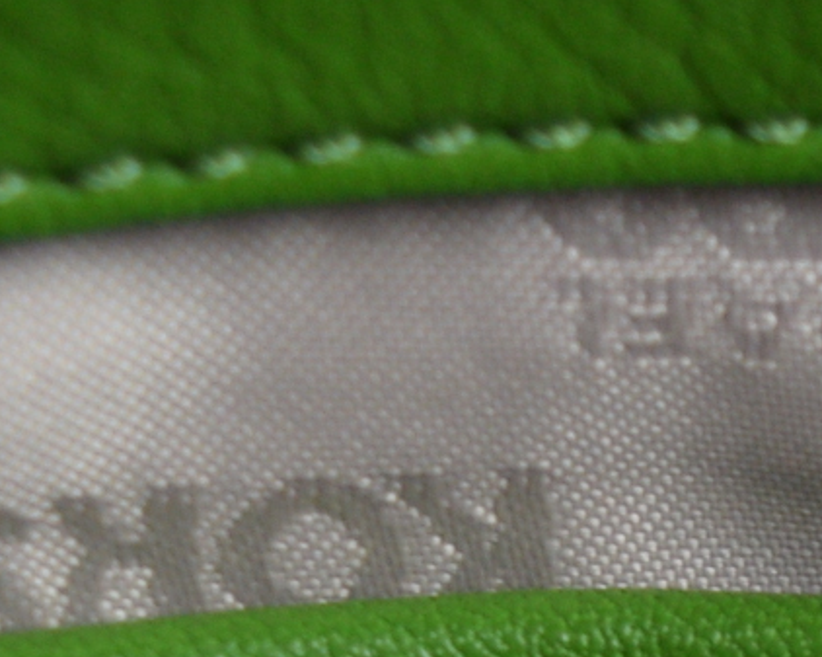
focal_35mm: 280
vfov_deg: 5.4
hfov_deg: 6.7
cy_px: 1121
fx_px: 6807
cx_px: 1716
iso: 400
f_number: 4.2
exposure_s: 1/80
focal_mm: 28
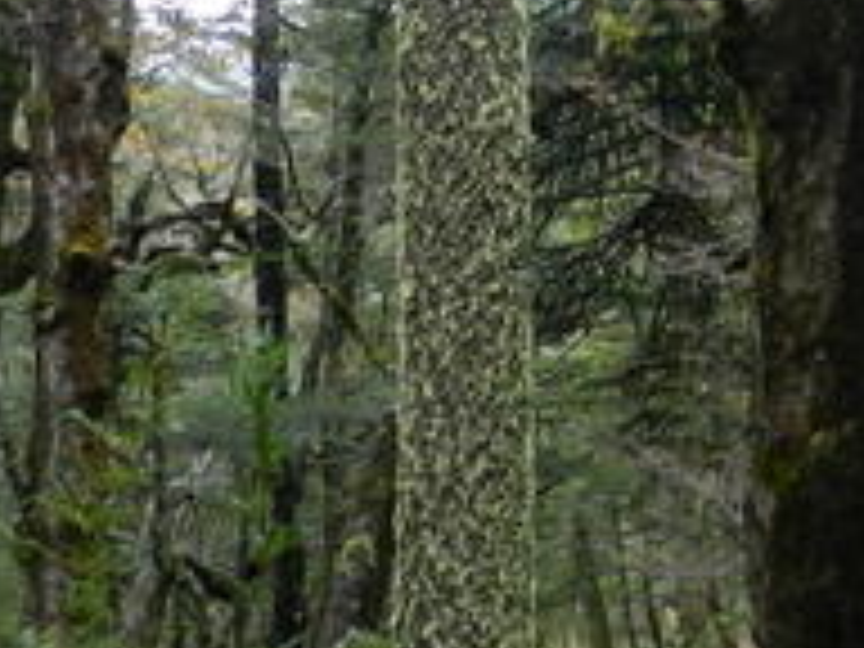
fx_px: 2596
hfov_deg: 18.4
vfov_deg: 14.2
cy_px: 234
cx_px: 846
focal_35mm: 104
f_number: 3.1
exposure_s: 1/50
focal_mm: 4.5
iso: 80
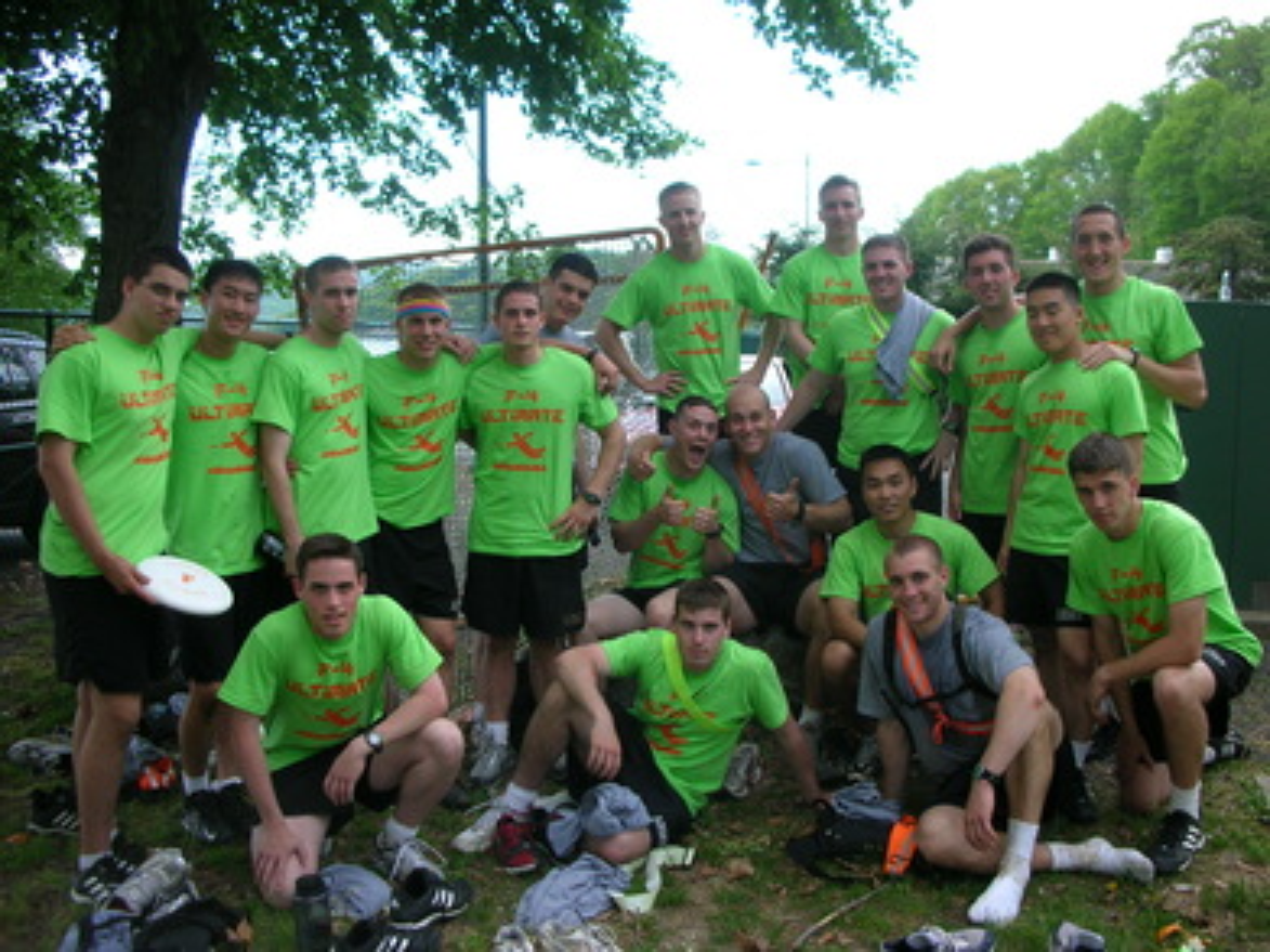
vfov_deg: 40.7
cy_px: 476
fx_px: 1284
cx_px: 635
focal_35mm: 35
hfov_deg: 52.6
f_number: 3
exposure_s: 1/61
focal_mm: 5.8
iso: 50
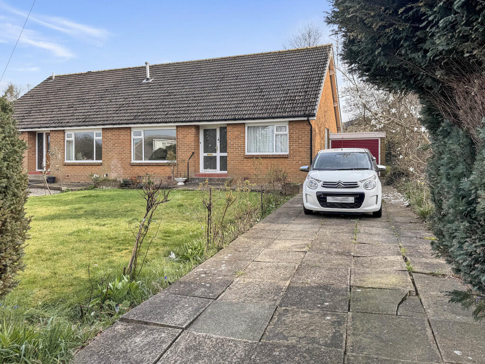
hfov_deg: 71.6
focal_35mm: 24
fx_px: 336
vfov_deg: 56.8
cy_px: 182
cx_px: 242
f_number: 1.78
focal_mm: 6.76
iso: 80
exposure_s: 1/1026
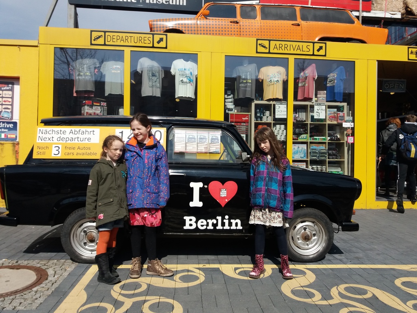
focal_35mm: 28
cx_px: 208
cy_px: 156
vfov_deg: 49.7
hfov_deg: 63.4
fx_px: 337
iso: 64
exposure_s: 1/2342
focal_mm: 3.7
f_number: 1.9
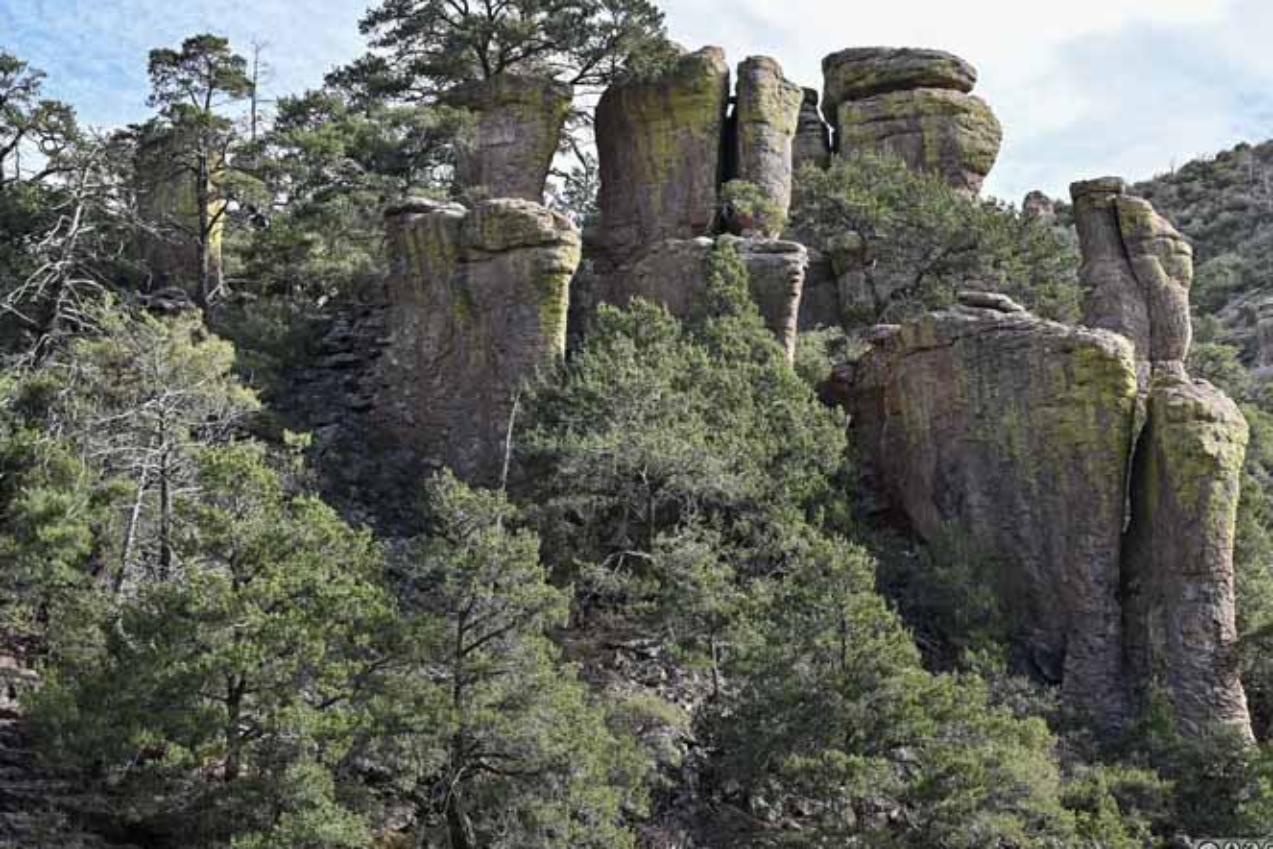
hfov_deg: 31.4
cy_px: 357
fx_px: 2263
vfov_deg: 21.2
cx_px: 722
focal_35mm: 64
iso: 100
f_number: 4.5
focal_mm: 53
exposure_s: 1/320
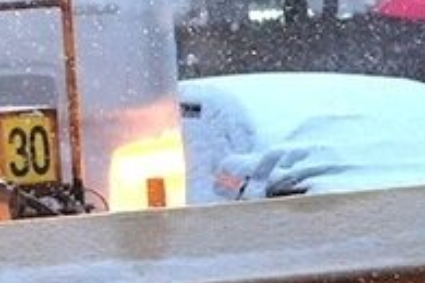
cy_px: -144
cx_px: -11
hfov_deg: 6.1
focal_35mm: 338
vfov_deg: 4.0
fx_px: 3990
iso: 5000
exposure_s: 1/500
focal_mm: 47
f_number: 4
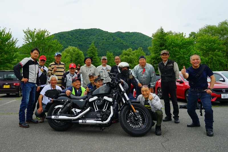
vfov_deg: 53.2
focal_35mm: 24
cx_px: 114
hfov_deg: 73.7
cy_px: 76
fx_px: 152
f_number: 11
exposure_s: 1/125
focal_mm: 24
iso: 100
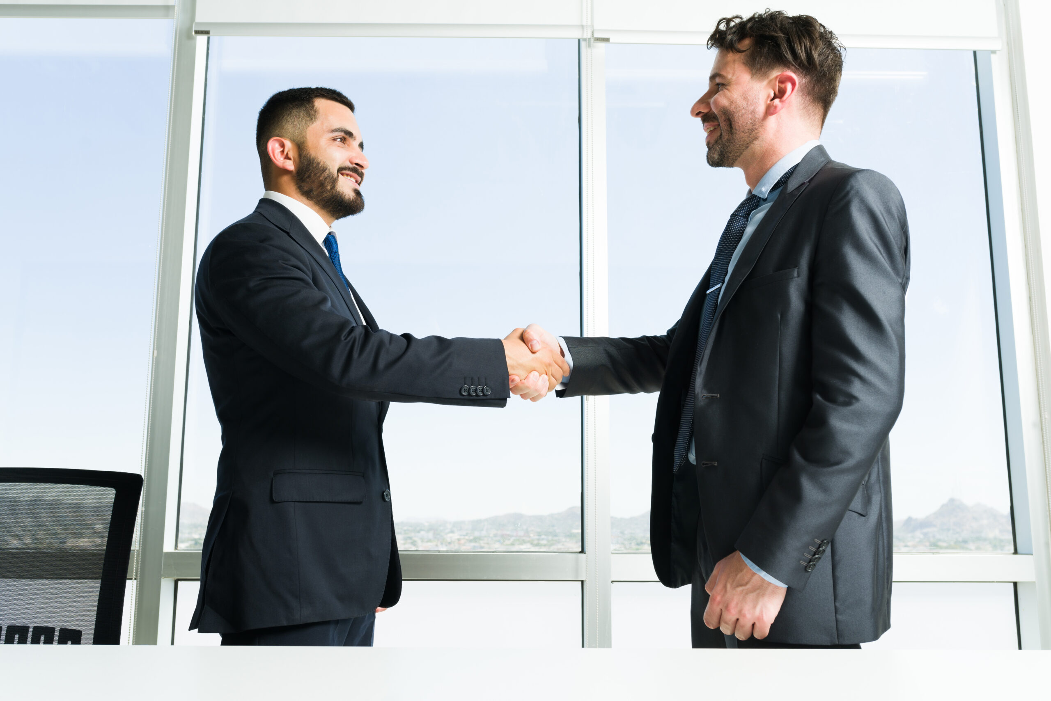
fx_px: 1022
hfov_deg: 54.4
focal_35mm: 35
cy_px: 350
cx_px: 526
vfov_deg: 37.9
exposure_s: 1/160
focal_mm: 35
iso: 100
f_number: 6.3
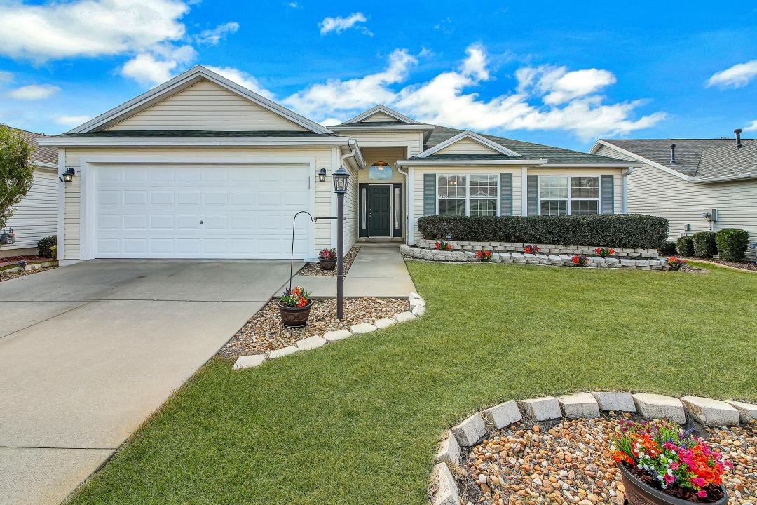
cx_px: 378
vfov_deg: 77.3
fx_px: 315
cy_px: 252
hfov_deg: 100.4
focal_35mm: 15
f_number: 8
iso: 500
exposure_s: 1/800
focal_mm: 10
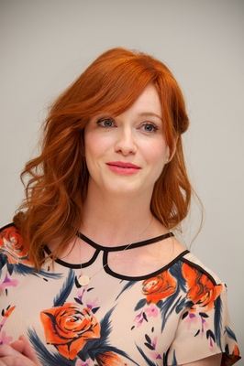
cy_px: 183
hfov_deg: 8.6
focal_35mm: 160
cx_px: 122
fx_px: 1629
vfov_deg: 12.8
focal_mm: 160
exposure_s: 1/60
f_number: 5.6
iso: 500
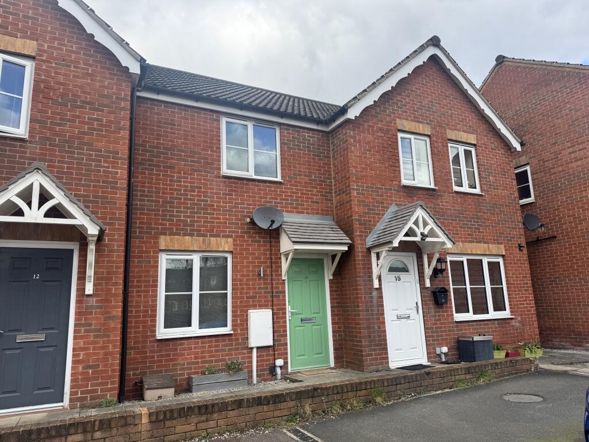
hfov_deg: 71.6
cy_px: 221
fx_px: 408
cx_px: 294
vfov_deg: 56.8
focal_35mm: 24
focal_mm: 6.76
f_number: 1.78
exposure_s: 1/1042
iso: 80
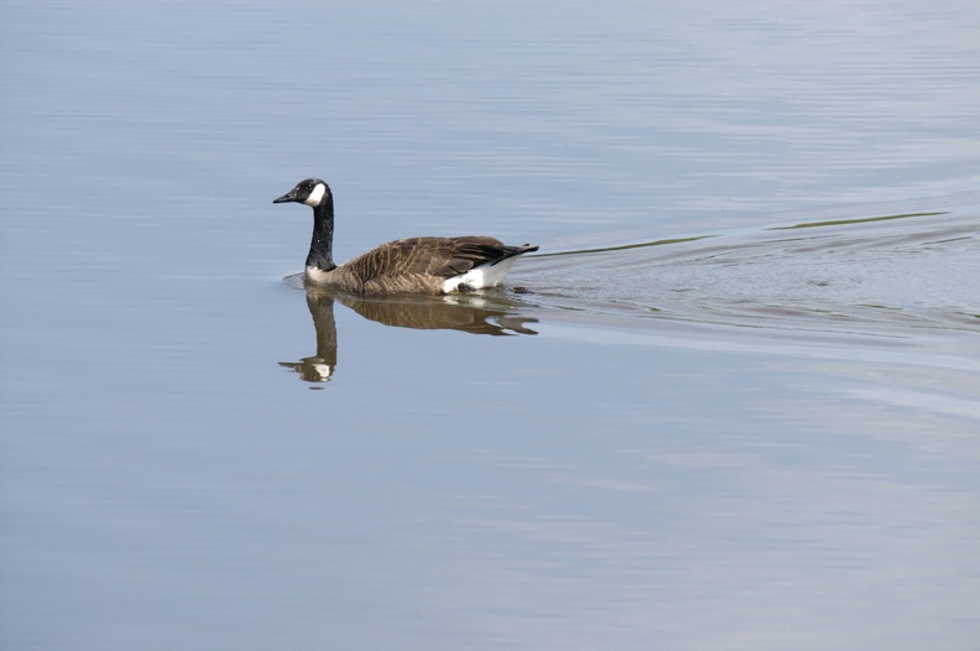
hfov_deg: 4.3
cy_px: 326
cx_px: 490
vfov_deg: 2.9
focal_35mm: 480
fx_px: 13050
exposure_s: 1/2500
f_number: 7.1
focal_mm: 320
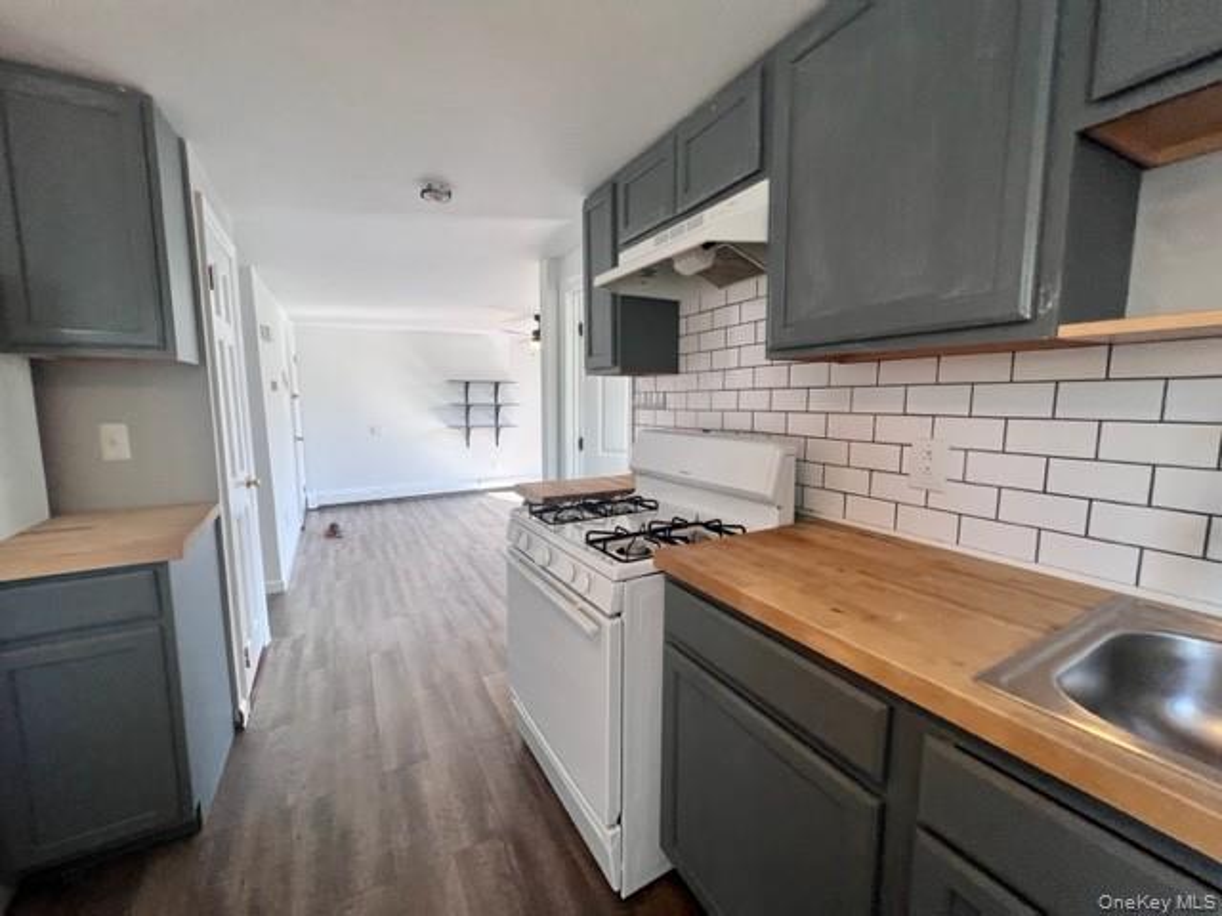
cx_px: 611
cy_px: 458
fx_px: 459
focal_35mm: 13
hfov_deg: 106.2
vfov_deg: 89.9
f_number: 1.8
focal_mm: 1.57
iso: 80
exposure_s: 1/120
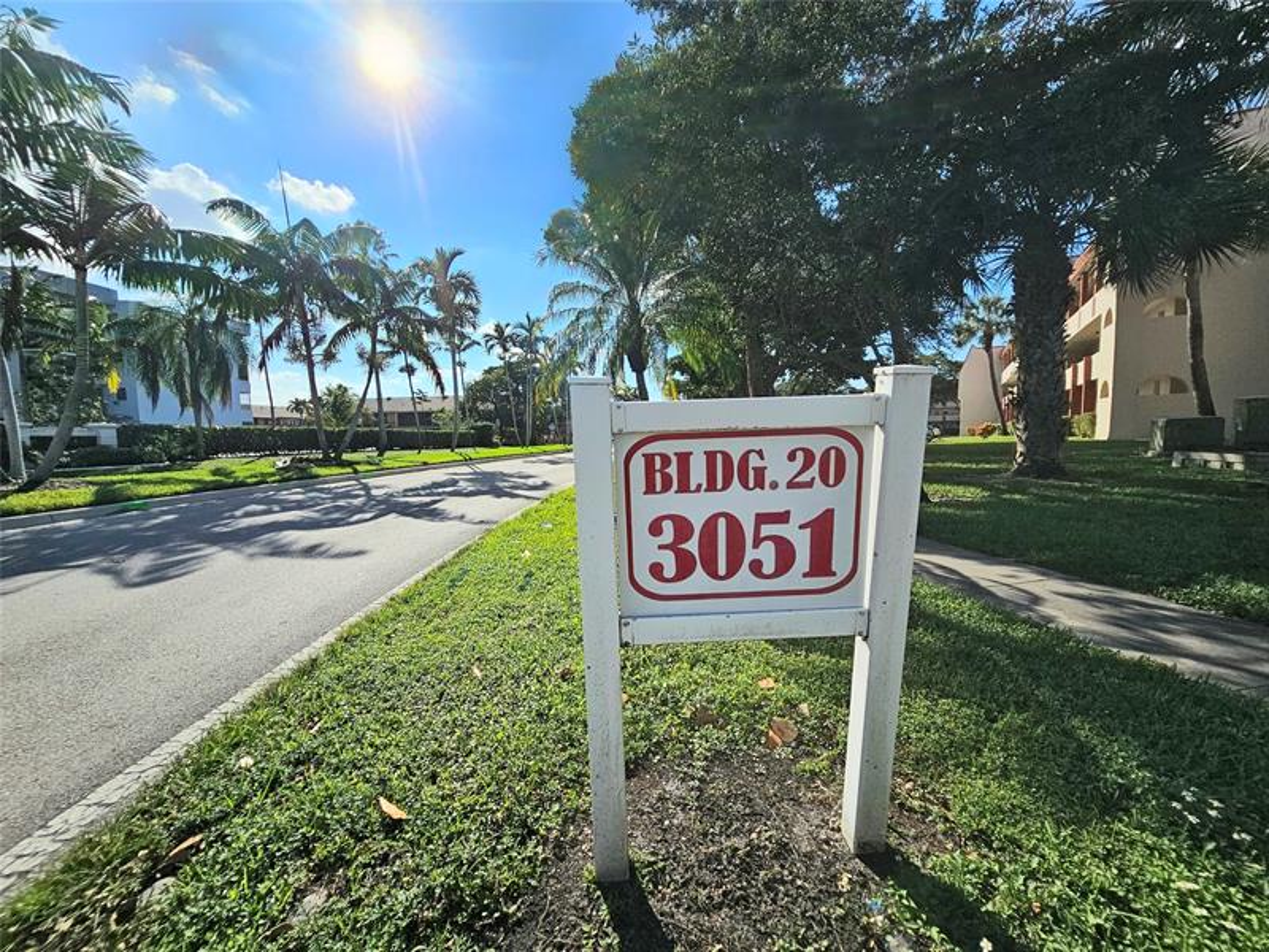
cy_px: 476
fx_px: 477
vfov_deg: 89.9
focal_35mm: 13
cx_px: 634
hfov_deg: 106.2
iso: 50
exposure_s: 1/5000
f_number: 2.2
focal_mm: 2.2
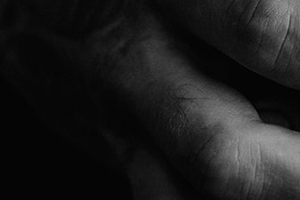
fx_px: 1384
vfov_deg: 8.2
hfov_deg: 12.1
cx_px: 377
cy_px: -23
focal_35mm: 166
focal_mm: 35
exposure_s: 1/250
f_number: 3.5
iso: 320
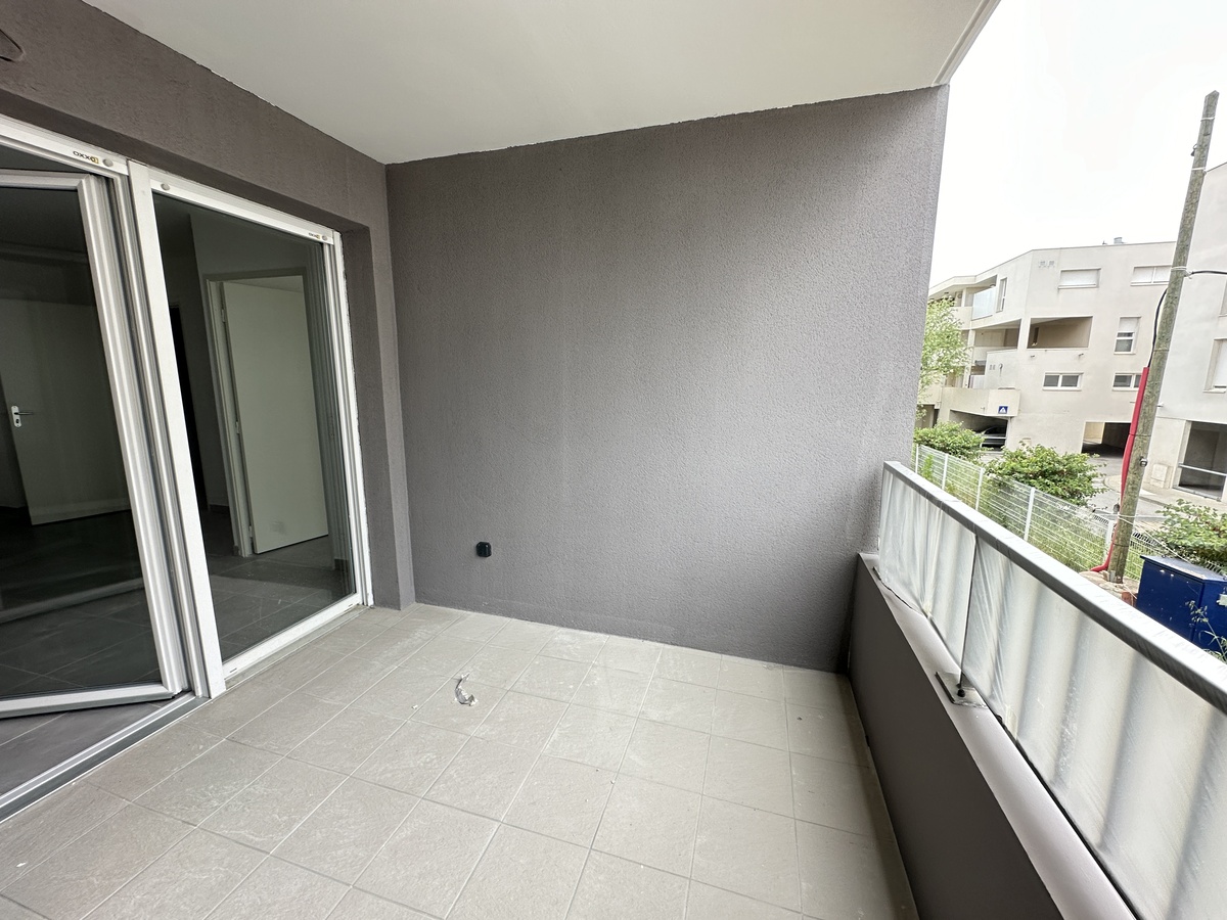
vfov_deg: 85.7
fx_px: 496
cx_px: 614
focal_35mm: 14
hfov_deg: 102.1
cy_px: 460
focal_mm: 2.22
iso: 64
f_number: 2.2
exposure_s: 1/99
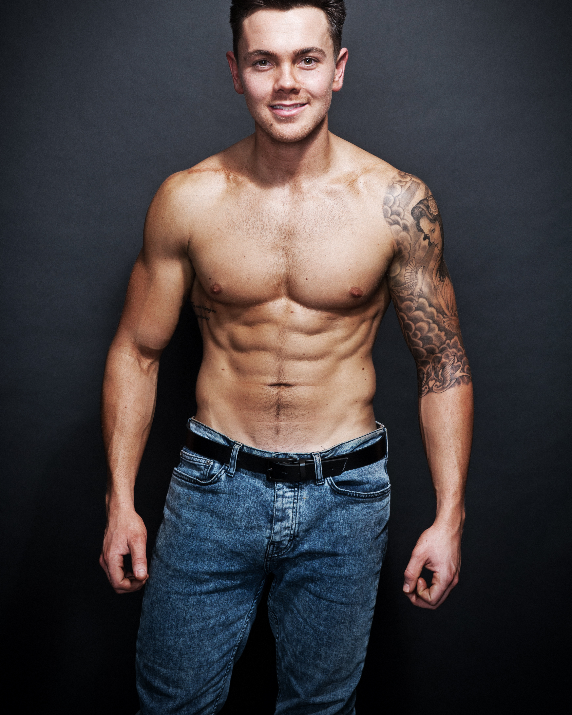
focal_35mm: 79
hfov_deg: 19.4
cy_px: 292
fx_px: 1672
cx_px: 286
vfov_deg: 24.1
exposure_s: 1/125
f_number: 9
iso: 100
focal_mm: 70
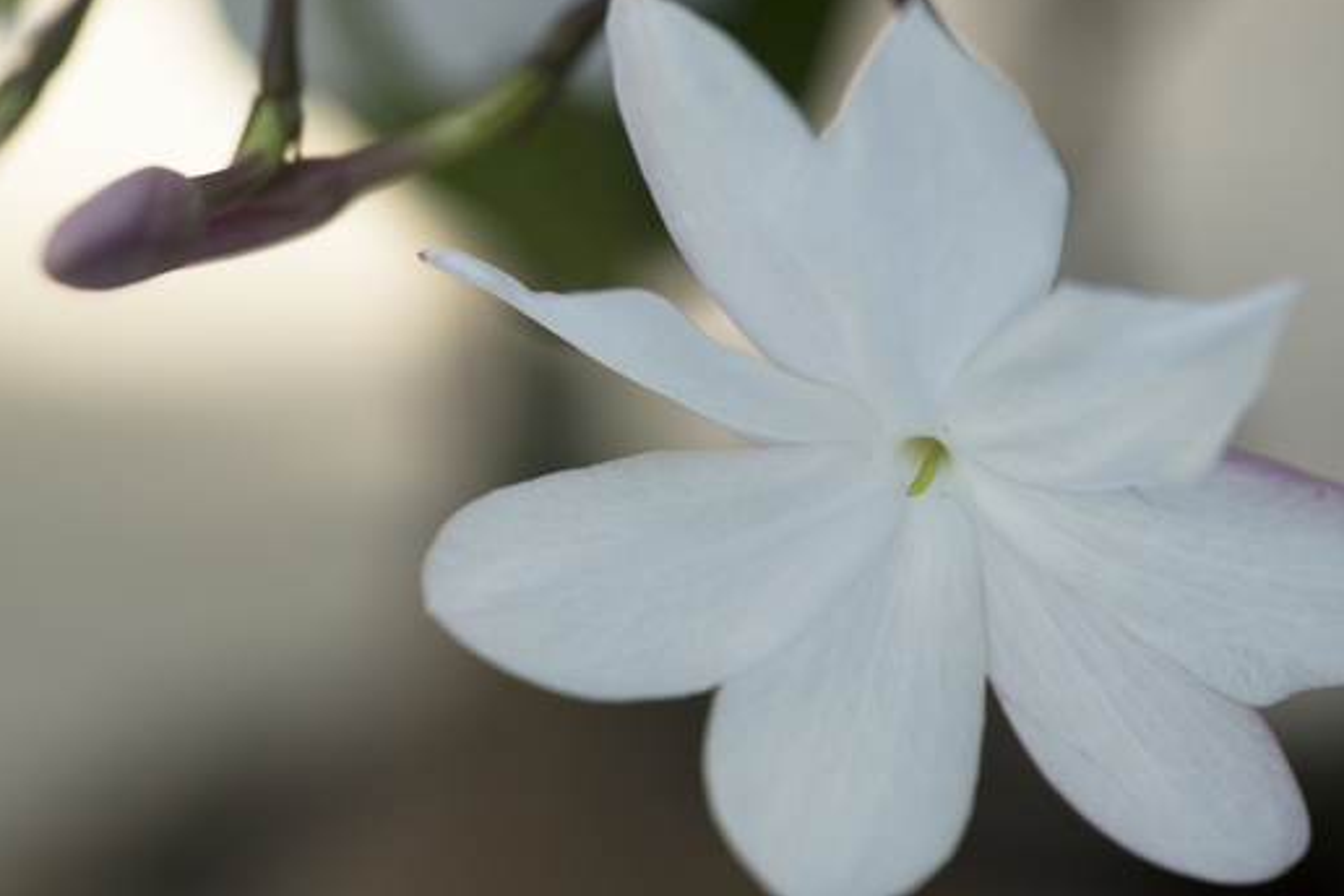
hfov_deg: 16.5
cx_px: 727
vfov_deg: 11.1
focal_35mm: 124
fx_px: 4629
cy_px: 412
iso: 200
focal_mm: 100
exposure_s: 1/200
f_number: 4
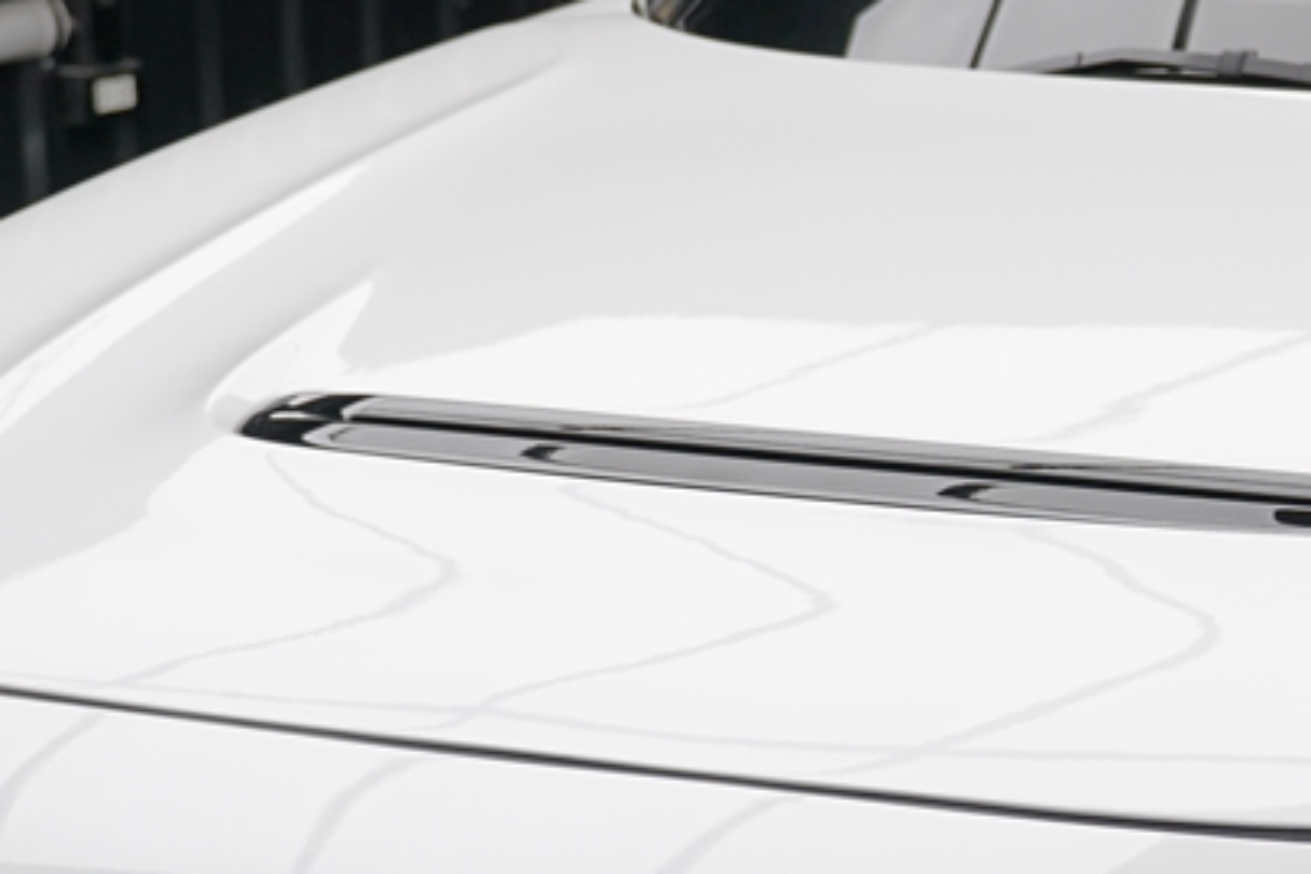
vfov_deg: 9.2
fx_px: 5389
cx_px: 1602
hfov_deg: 13.5
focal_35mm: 148
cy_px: 809
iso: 200
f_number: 4
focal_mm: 30
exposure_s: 1/160
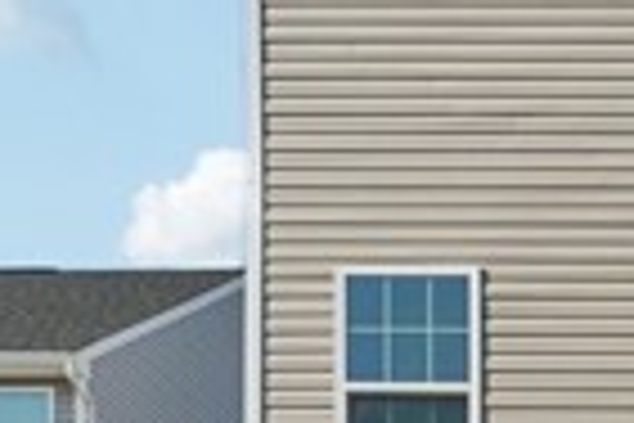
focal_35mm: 114
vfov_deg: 11.4
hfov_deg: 15.6
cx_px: 1104
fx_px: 2011
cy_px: 691
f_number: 8
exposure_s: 1/2000
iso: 640
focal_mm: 14.8
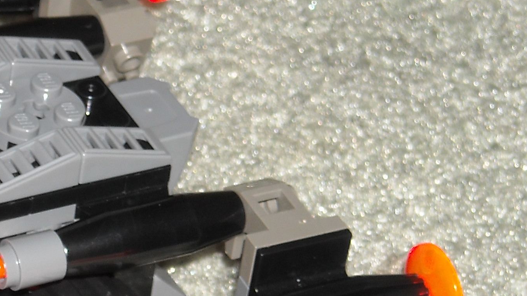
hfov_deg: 7.7
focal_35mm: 276
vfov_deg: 4.4
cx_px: -97
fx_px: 3857
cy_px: 235
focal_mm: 17.1
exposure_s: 1/125
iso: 100
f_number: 4.7
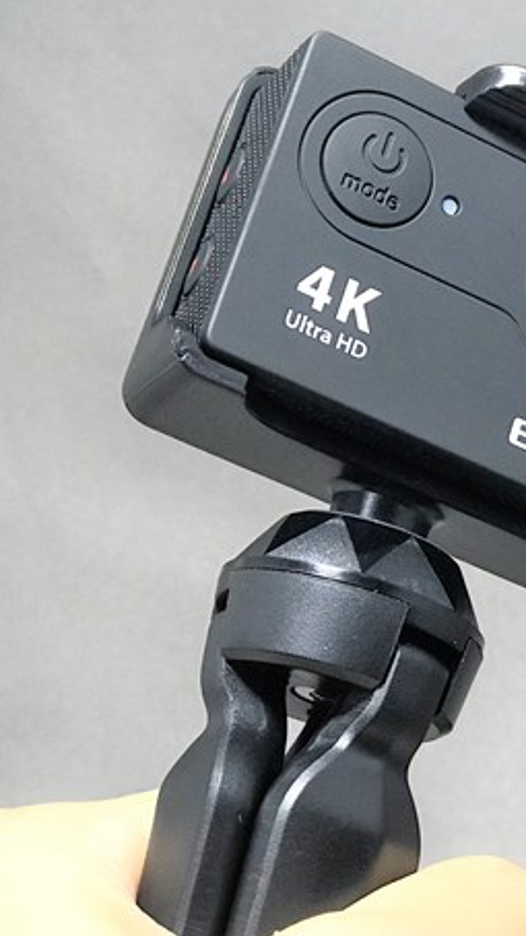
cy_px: 474
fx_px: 2309
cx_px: 493
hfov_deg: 12.9
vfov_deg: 22.9
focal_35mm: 93
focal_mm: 6.6
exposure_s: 1/50
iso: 160
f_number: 2.8
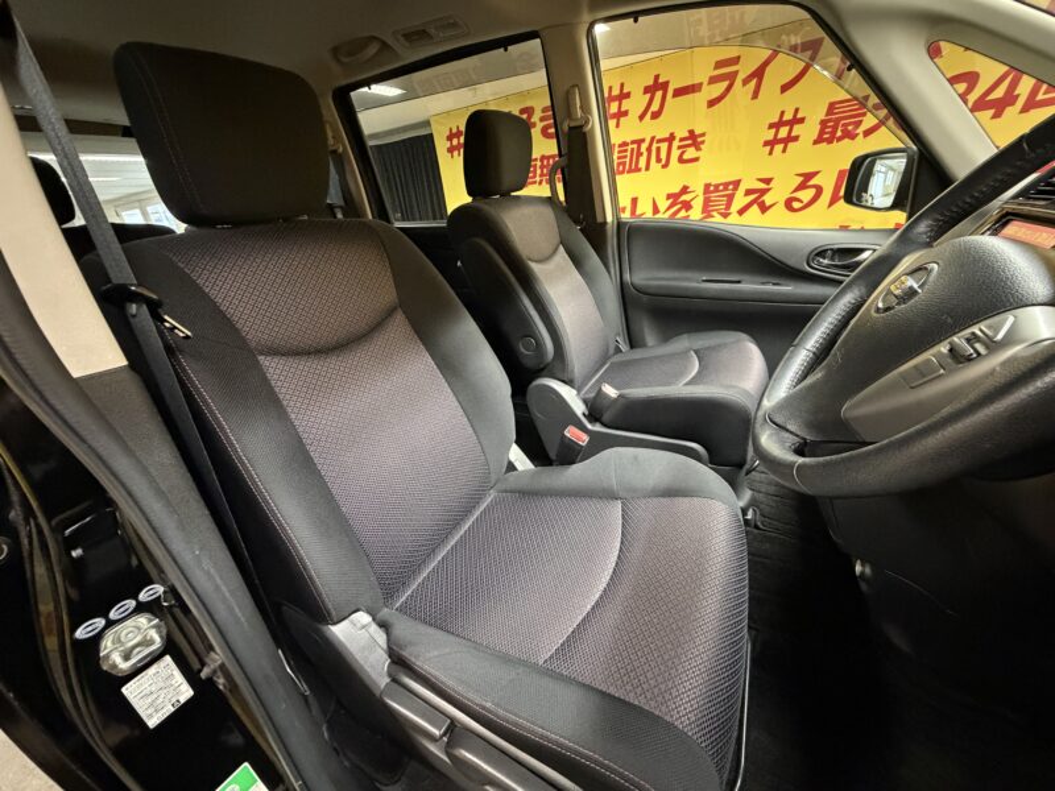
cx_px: 528
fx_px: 427
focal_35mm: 14
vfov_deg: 85.7
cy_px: 396
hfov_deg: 102.1
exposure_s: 1/33
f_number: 2.2
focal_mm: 2.22
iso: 1000
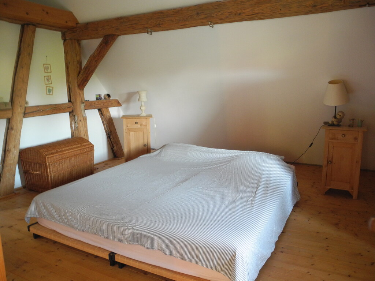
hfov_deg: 60.0
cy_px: 140
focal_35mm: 30
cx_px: 188
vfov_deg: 46.8
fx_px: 325
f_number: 2.8
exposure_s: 1/3
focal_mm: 6.4
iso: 400
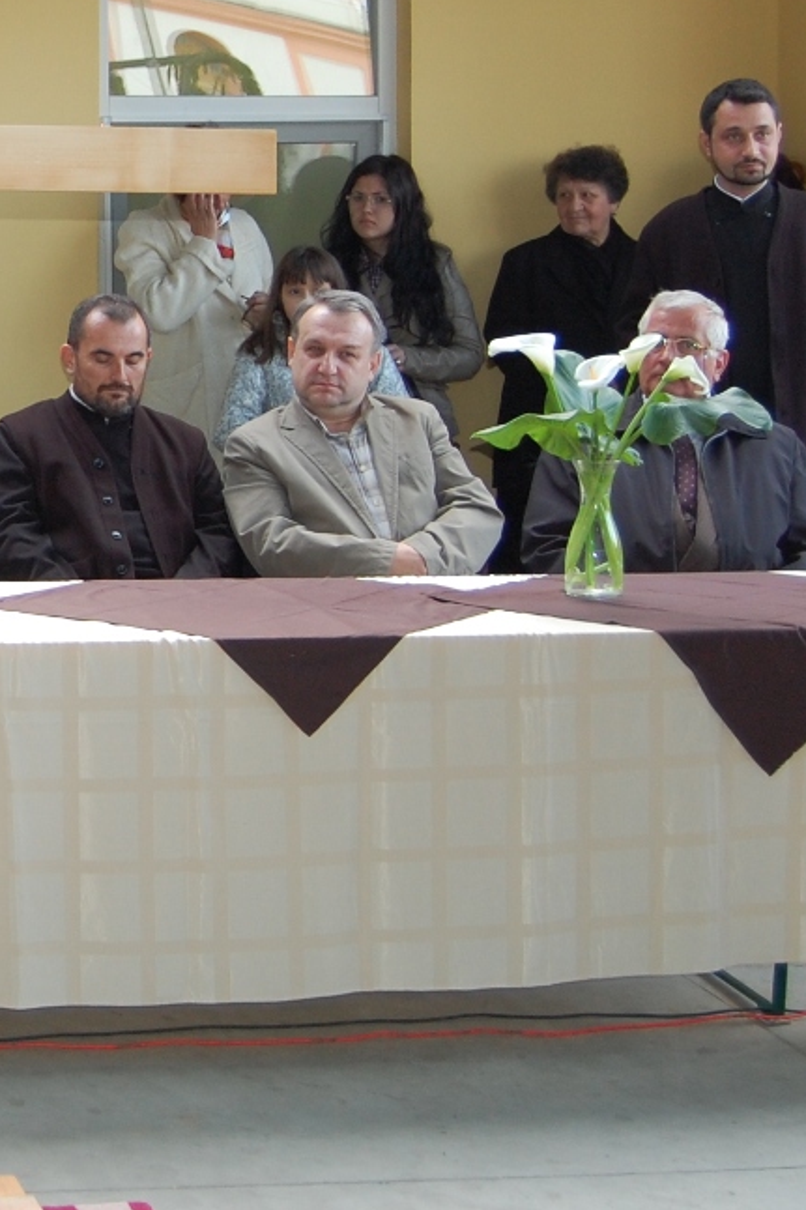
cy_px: 331
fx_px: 2990
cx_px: -258
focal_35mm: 89
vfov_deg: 22.7
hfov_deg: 14.7
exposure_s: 1/60
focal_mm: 24
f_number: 4
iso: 400
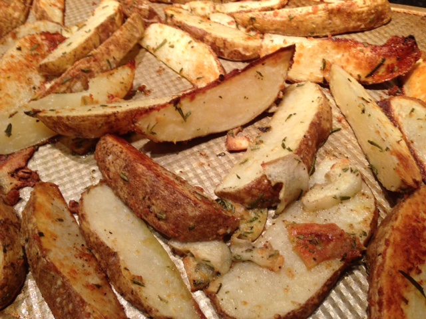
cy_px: 160
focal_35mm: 33
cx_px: 213
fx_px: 406
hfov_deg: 55.4
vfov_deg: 42.9
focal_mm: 4.13
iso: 50
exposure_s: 1/24
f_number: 2.4
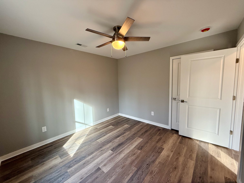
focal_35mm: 14
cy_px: 92
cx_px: 122
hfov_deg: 102.1
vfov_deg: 85.7
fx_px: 99
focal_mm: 2.22
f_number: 2.2
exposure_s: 1/120
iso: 250
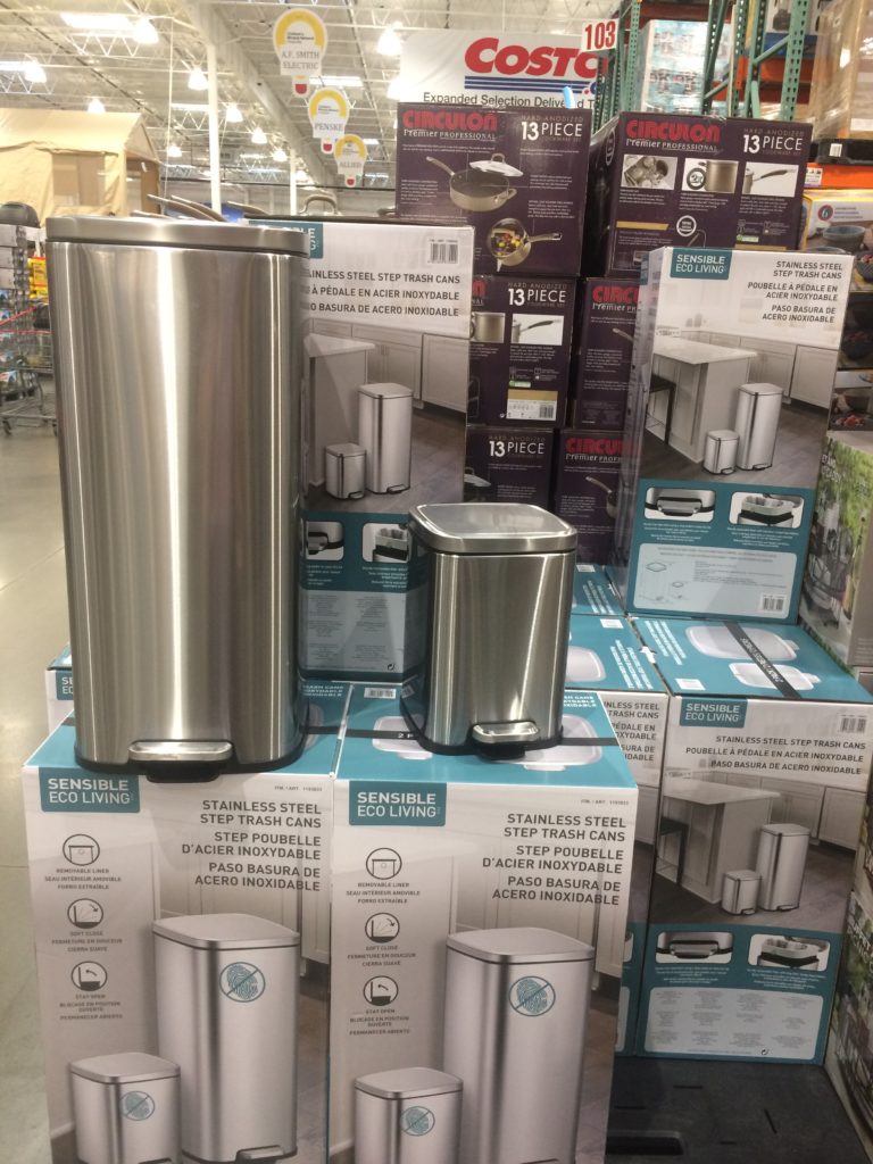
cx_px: 436
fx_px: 975
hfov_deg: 48.2
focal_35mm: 29
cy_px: 582
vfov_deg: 61.7
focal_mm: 4.15
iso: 125
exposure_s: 1/30
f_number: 2.2
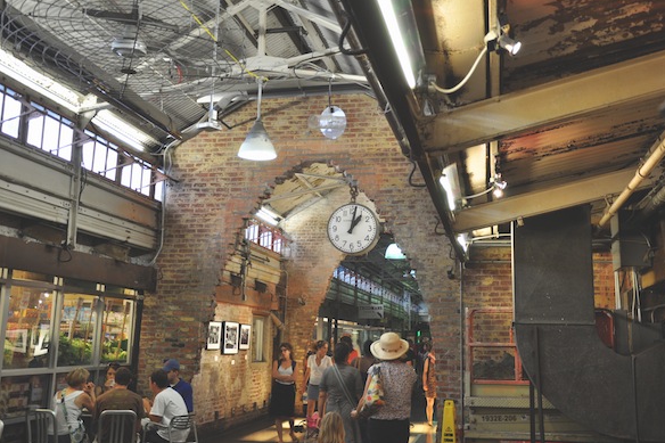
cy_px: 220
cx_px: 339
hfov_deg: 50.1
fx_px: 711
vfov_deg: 34.6
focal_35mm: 39
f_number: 5
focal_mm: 25
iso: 400
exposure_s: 1/25
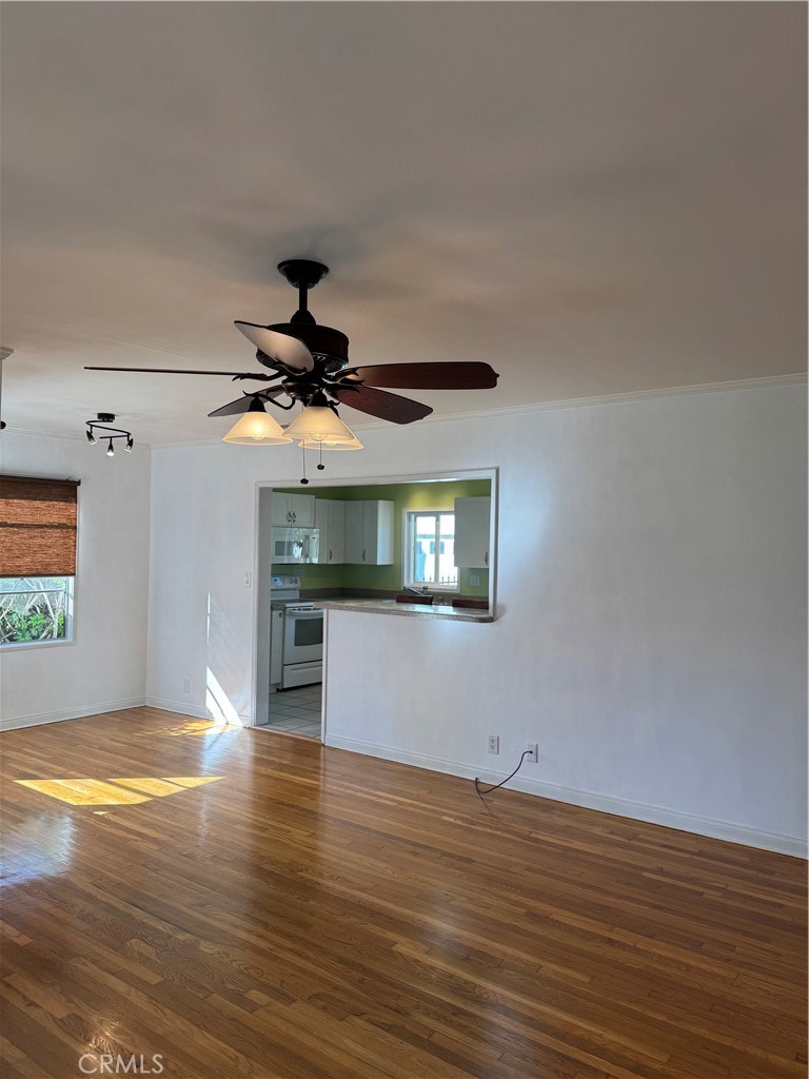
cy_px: 540
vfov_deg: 71.6
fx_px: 748
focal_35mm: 24
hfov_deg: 56.8
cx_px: 404
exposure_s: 1/151
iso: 64
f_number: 1.78
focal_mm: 6.76
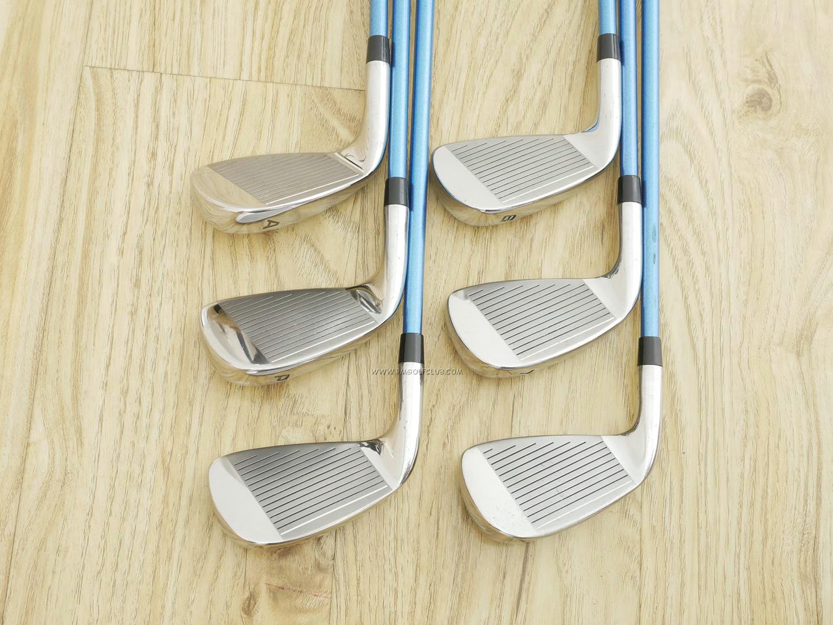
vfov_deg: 29.1
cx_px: 416
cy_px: 312
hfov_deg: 38.2
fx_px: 1204
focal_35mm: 50
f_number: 4.5
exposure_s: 1/25
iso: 1600
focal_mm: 25
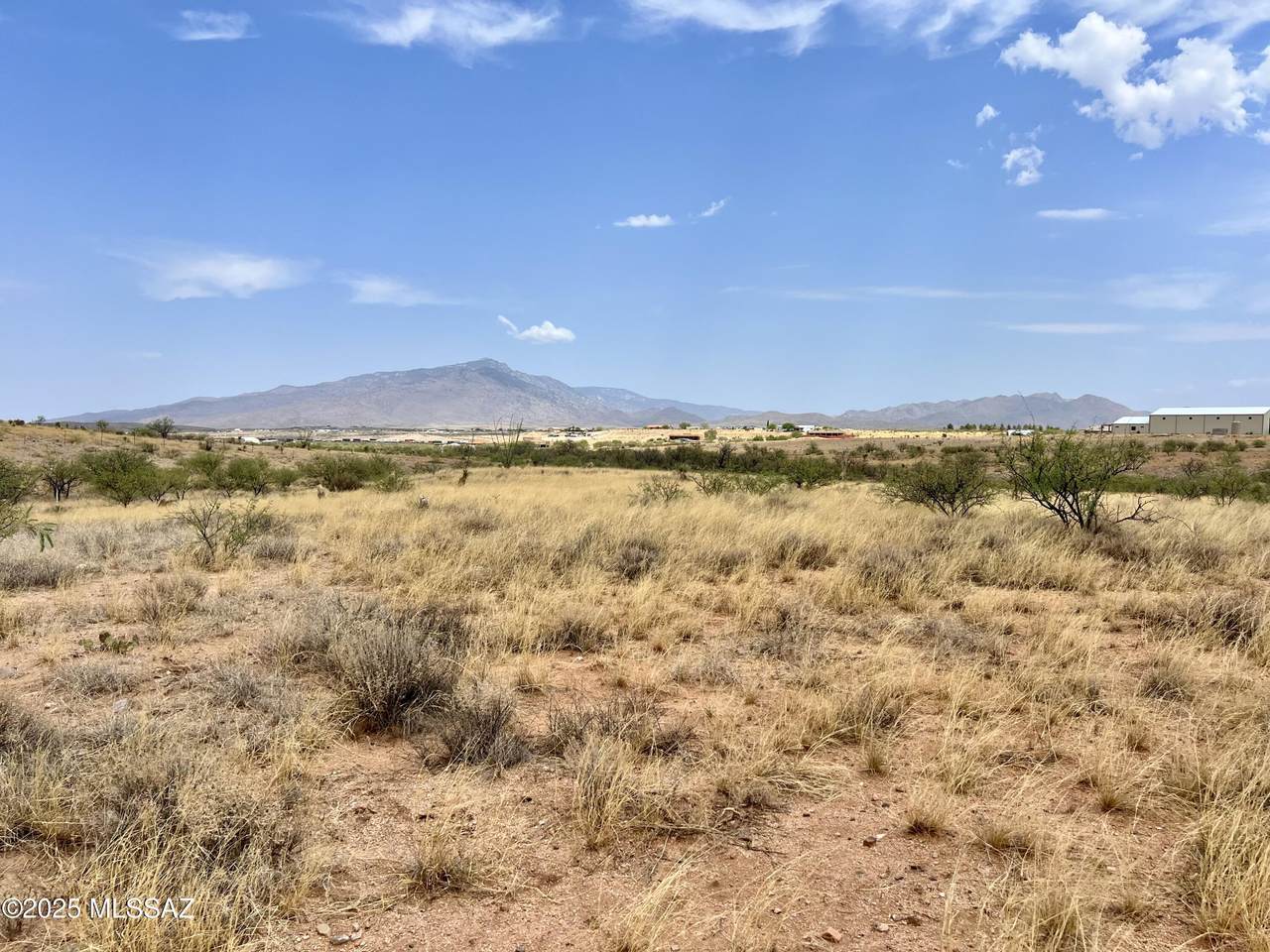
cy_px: 476
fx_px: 954
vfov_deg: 53.1
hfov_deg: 67.3
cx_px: 635
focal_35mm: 26
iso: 50
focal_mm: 5.7
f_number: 1.5
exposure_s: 1/6579
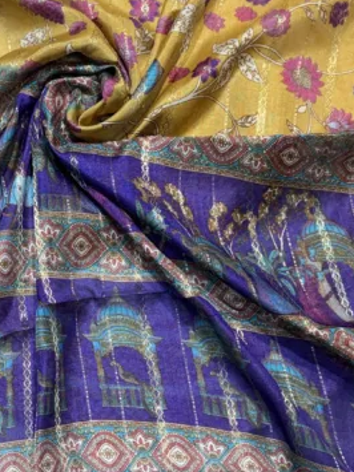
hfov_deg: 22.0
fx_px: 900
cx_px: 84
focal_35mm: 66
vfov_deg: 29.1
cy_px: 340
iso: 50
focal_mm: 5.96
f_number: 1.6
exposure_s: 1/100
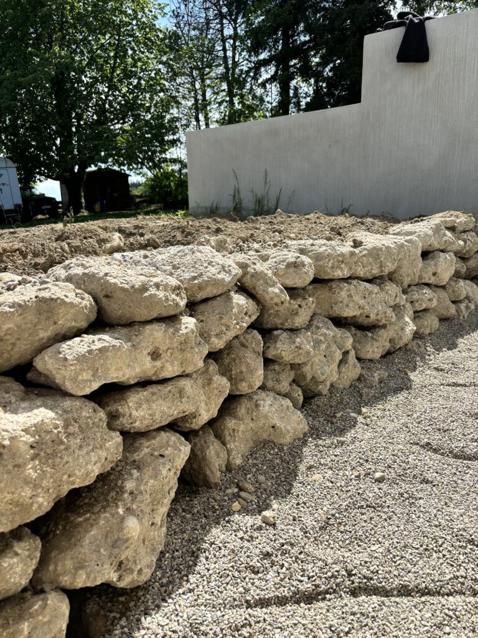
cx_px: 239
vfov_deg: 67.3
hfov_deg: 53.1
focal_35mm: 26
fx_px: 479
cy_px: 319
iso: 50
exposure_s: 1/1812
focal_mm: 5.96
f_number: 1.6
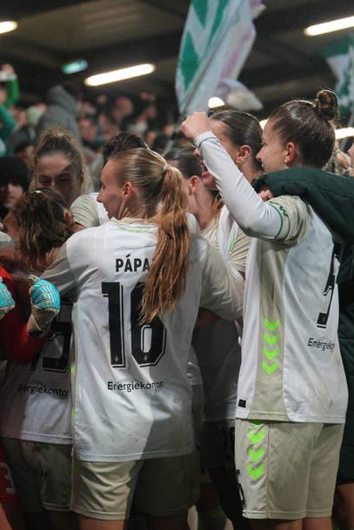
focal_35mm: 106
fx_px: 1563
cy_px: 264
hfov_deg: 12.8
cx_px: 50
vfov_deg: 19.3
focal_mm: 70
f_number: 2.8
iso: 5000
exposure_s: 1/1600
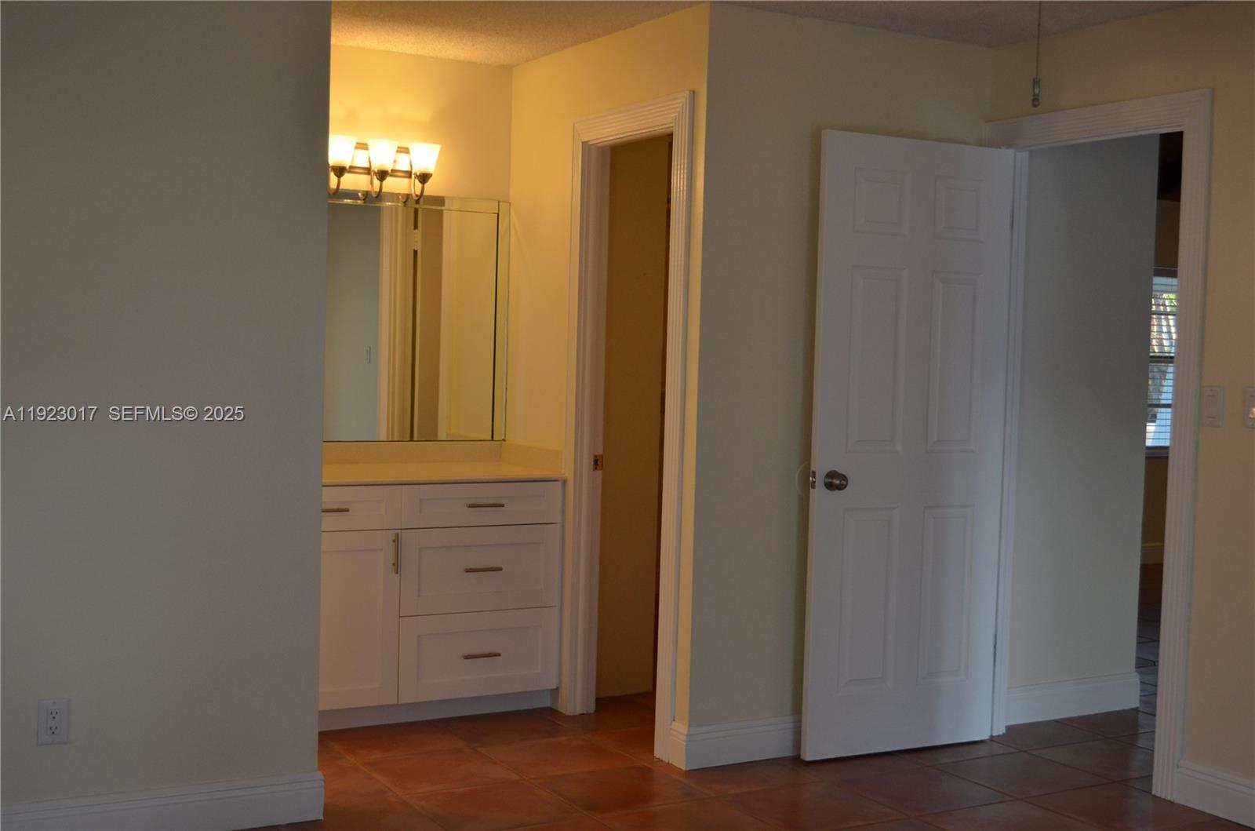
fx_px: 1513
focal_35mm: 44
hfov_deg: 45.1
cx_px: 628
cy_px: 416
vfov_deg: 30.7
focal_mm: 29
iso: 560
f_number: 4.5
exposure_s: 1/60
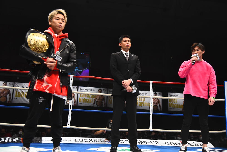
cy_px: 76
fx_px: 290
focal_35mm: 46
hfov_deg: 42.7
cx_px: 114
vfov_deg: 29.3
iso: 2500
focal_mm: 46
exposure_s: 1/800
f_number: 4
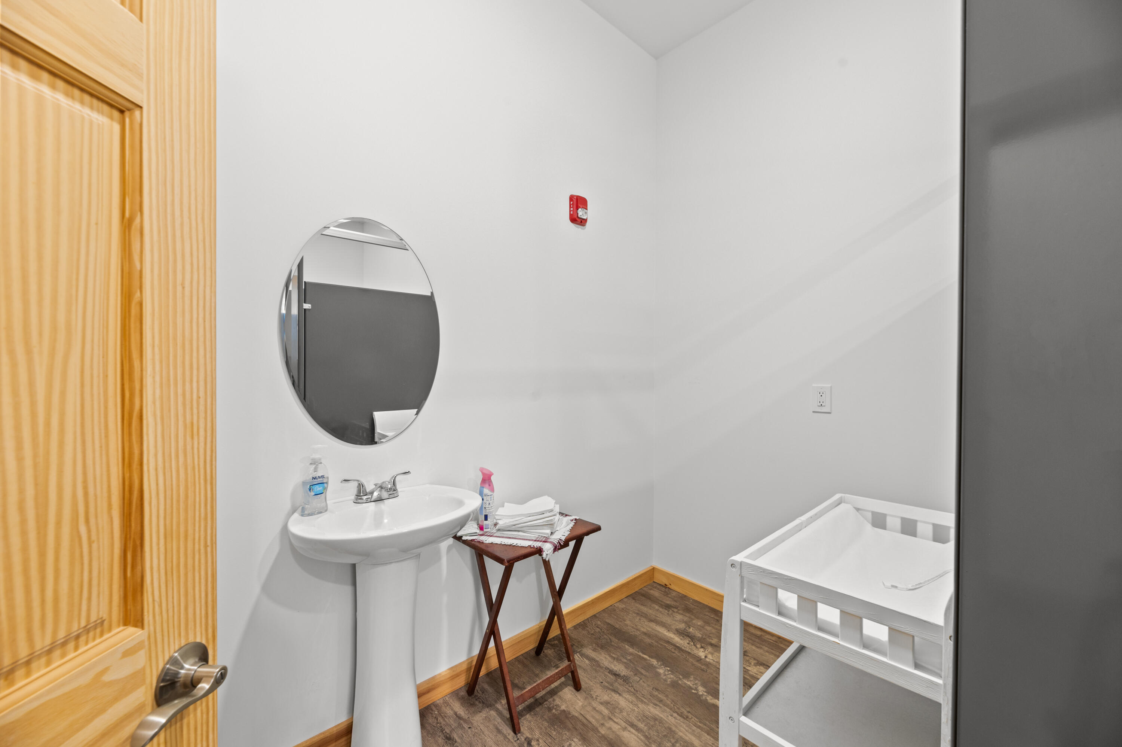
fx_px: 436
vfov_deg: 81.1
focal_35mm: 14
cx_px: 561
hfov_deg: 104.3
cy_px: 374
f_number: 8
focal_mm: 14
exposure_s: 1/2.5
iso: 800
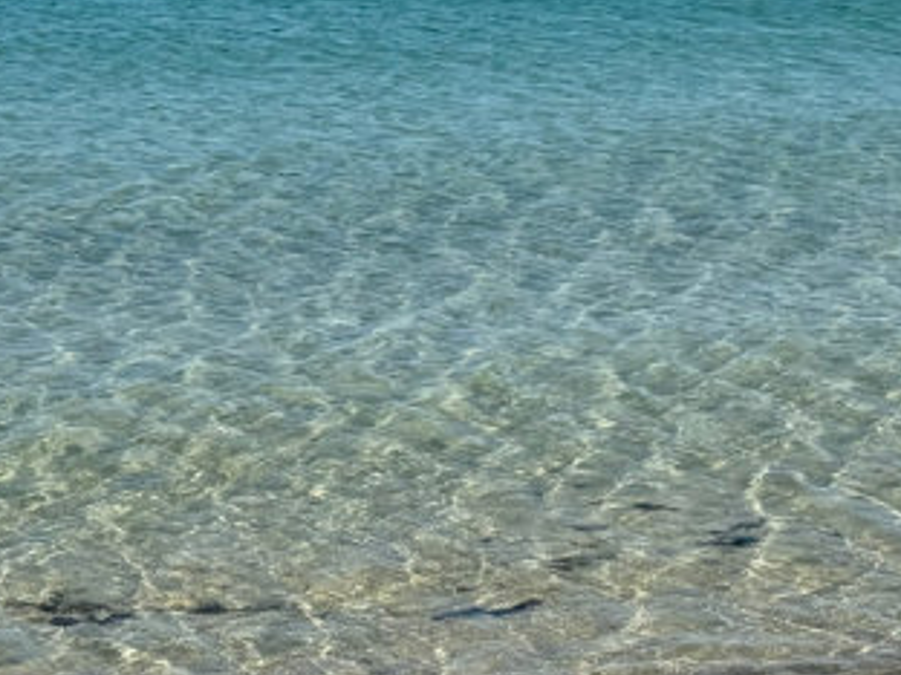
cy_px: 640
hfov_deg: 16.0
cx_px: 399
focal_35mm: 123
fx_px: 3201
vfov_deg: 11.9
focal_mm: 6.8
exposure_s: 1/9901
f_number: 1.8
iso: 80
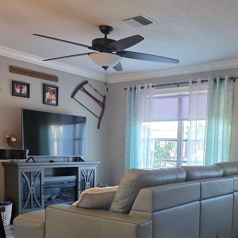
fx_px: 334
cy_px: 180
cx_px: 172
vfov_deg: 38.1
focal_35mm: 43
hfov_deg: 38.4
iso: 400
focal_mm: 6.3
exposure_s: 1/120
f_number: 1.7
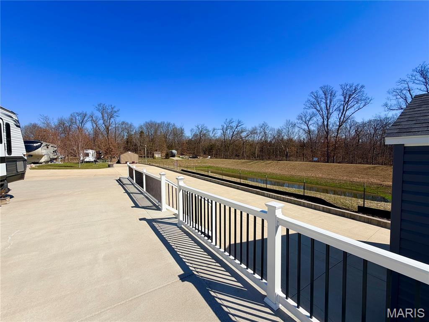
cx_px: 214
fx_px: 174
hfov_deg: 102.1
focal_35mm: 14
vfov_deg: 85.7
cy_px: 161
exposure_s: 1/1259
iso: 20
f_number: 2.2
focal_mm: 2.22
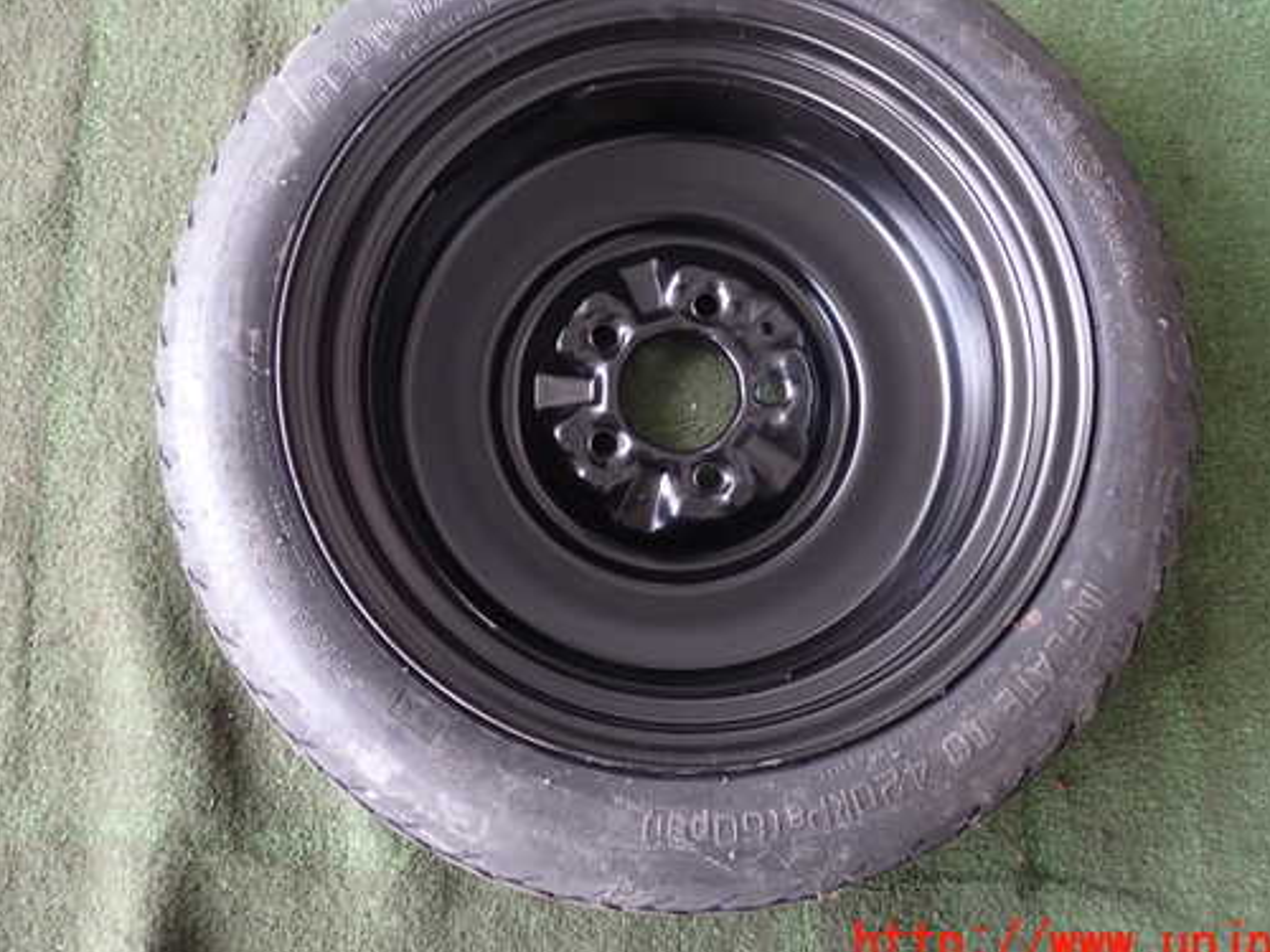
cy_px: 406
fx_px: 1321
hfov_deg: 51.3
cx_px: 665
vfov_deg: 39.6
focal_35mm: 36
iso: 200
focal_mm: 5.4
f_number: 2.3
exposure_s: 1/40
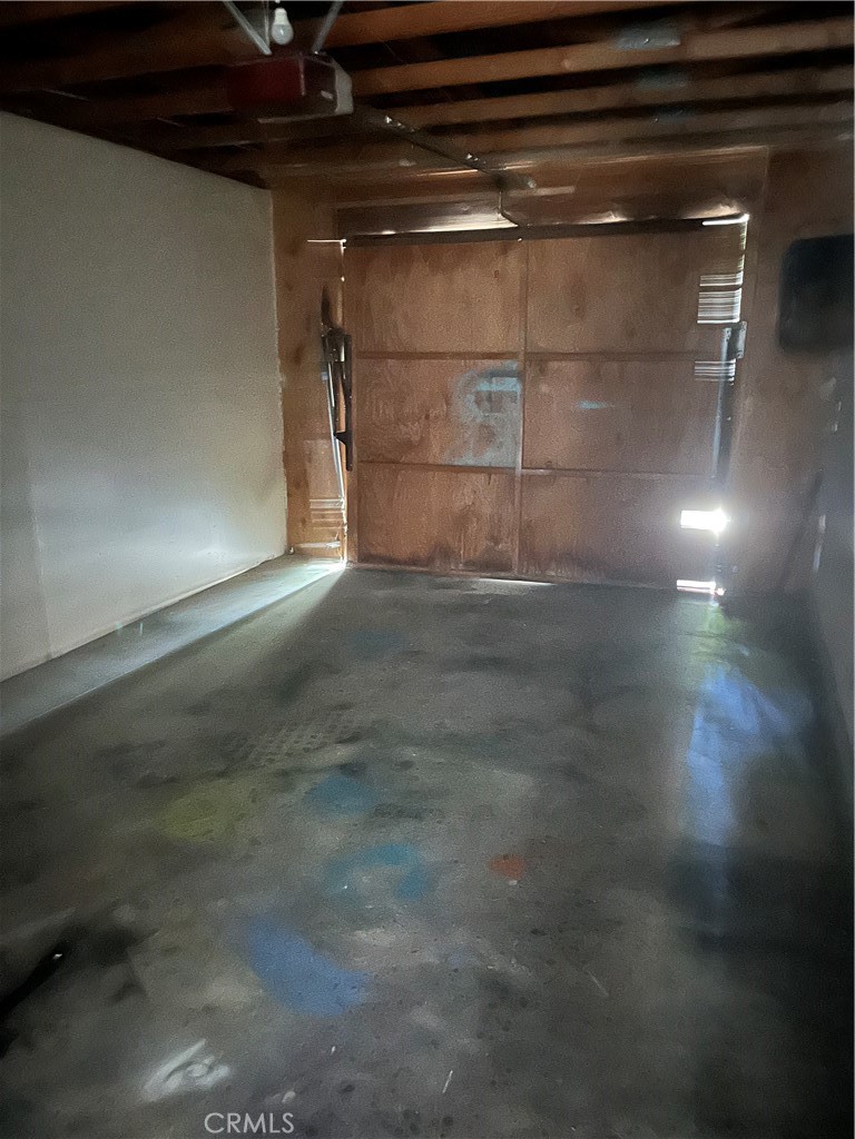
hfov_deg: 53.1
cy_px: 570
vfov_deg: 67.3
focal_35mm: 26
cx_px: 428
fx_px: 856
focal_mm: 5.1
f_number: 1.6
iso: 1250
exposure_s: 1/2
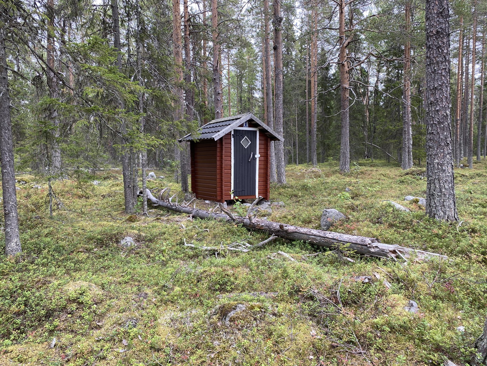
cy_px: 183
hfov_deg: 67.3
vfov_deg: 53.1
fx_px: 366
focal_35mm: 26
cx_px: 244
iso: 32
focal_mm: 4.25
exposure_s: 1/145
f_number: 1.8
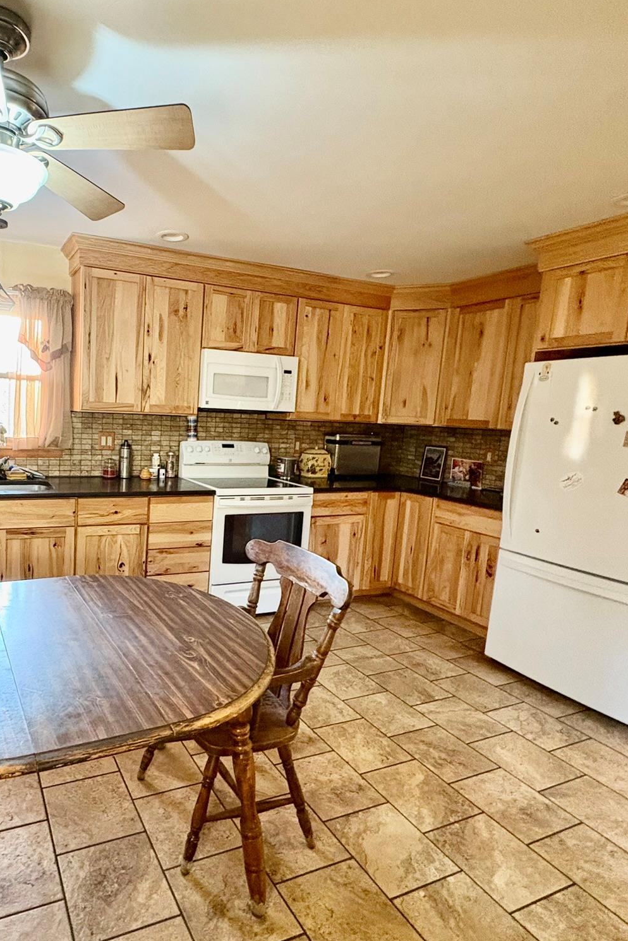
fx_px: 523
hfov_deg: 58.8
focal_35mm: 20
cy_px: 478
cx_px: 159
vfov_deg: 84.0
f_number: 2.2
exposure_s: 1/60
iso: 500
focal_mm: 2.22
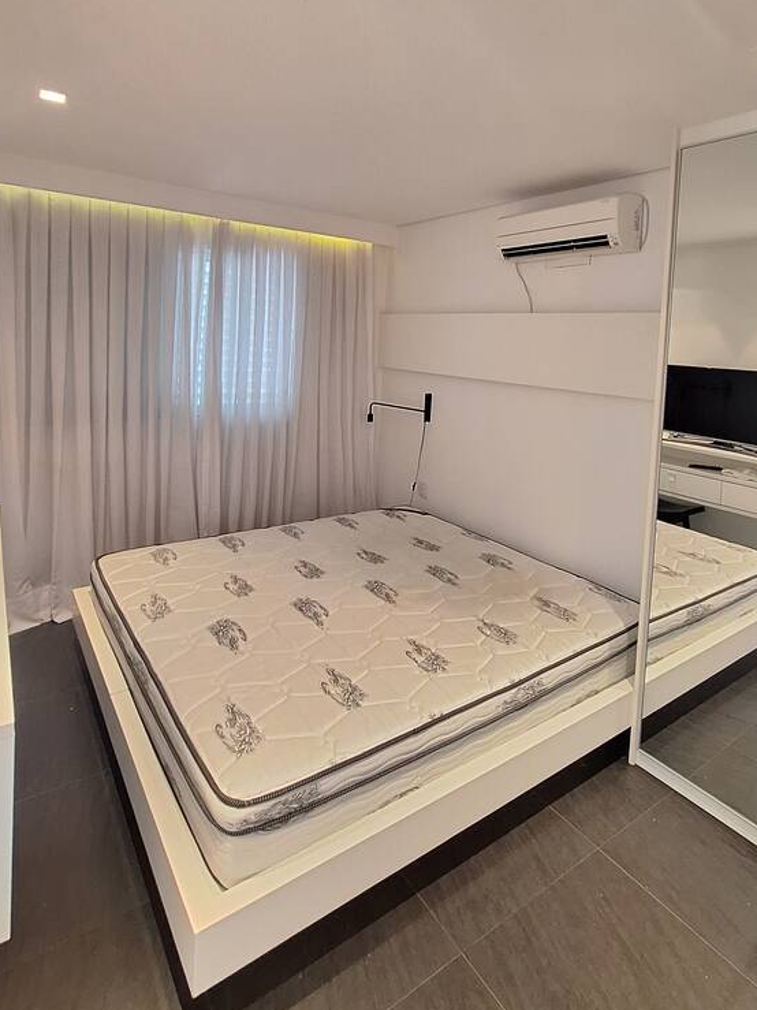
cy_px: 358
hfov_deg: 68.6
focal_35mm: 19
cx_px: 403
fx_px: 554
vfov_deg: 82.5
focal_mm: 1.74
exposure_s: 1/30
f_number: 2.2
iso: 160
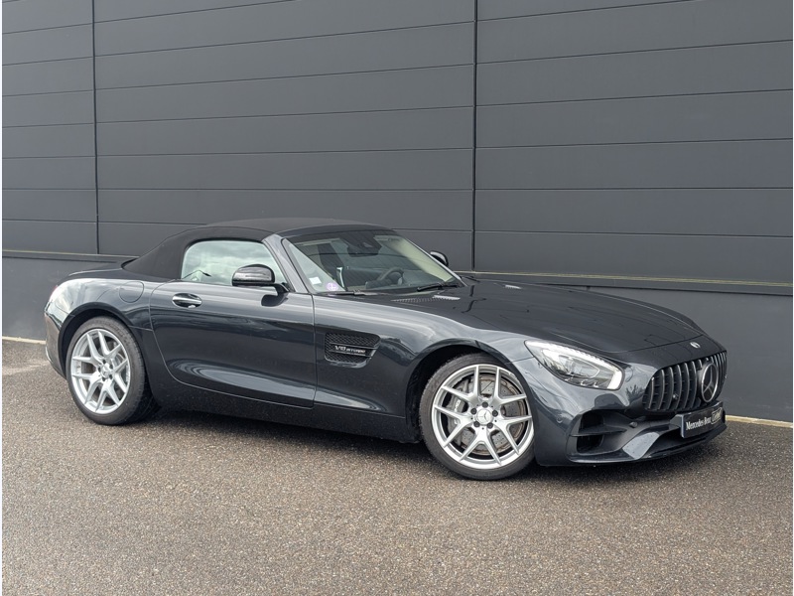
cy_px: 298
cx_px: 397
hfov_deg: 38.9
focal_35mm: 49
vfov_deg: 29.7
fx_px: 1124
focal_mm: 6.9
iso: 23
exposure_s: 1/174
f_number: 1.68
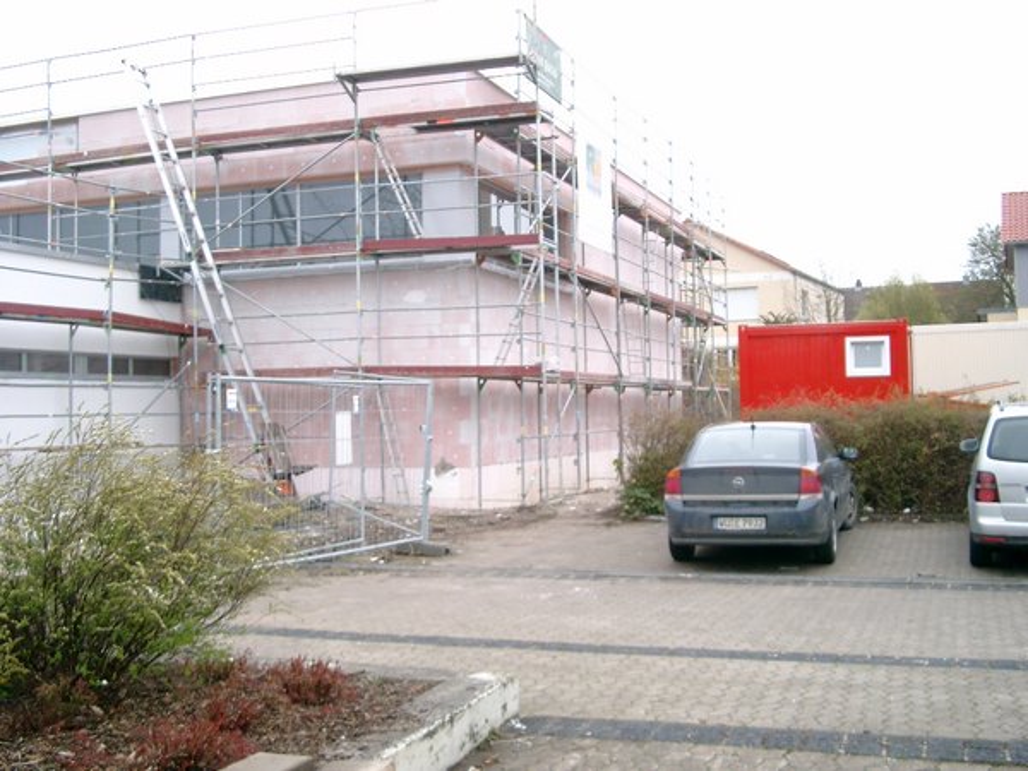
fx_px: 1099
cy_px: 386
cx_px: 514
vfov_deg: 38.7
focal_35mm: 37
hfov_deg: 50.1
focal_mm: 7.6
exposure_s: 1/250
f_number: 2.6
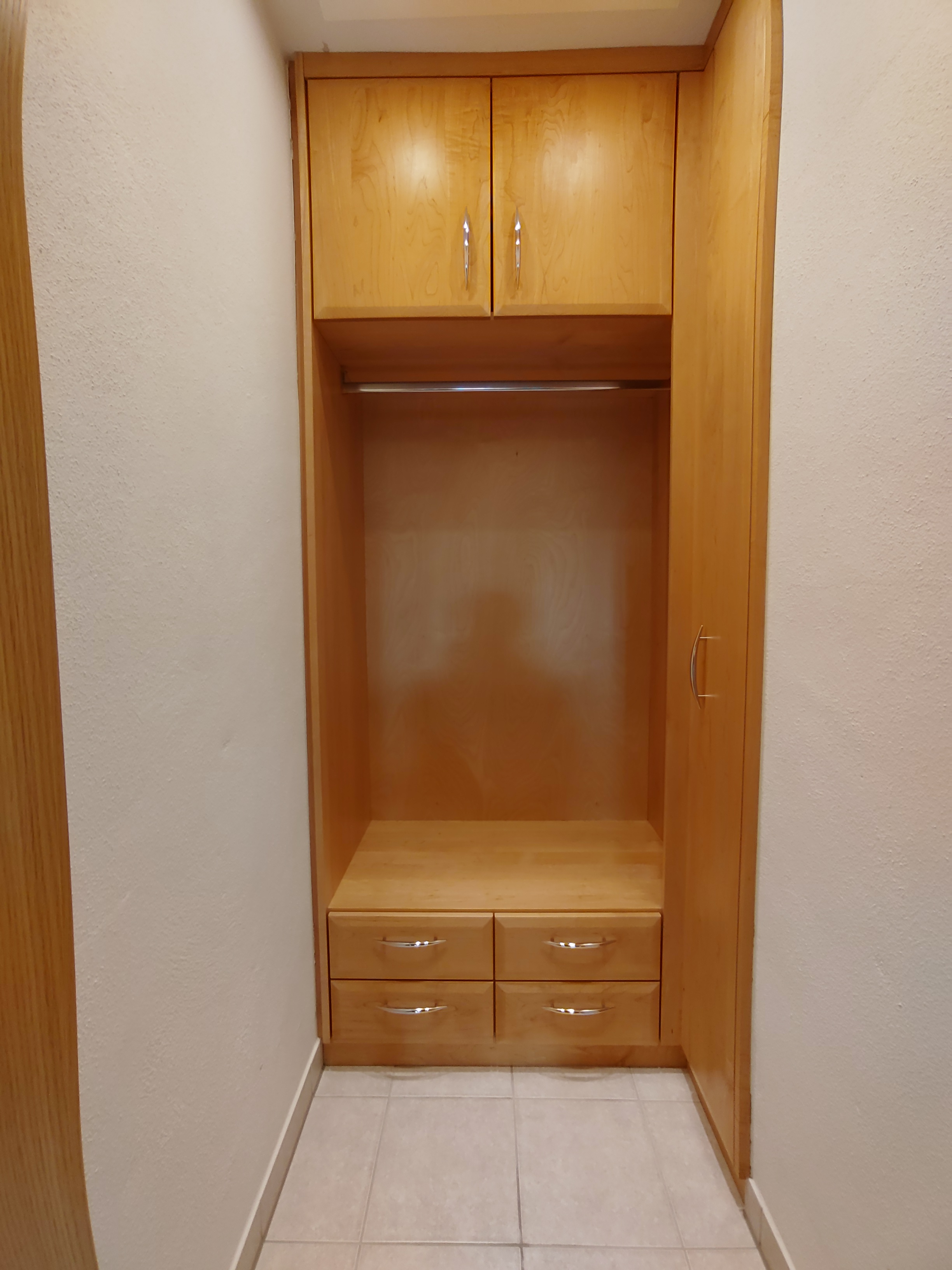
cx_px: 476
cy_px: 635
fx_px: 587
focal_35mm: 16
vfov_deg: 94.5
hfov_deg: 78.1
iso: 263
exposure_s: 1/25
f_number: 2.2
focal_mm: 1.68
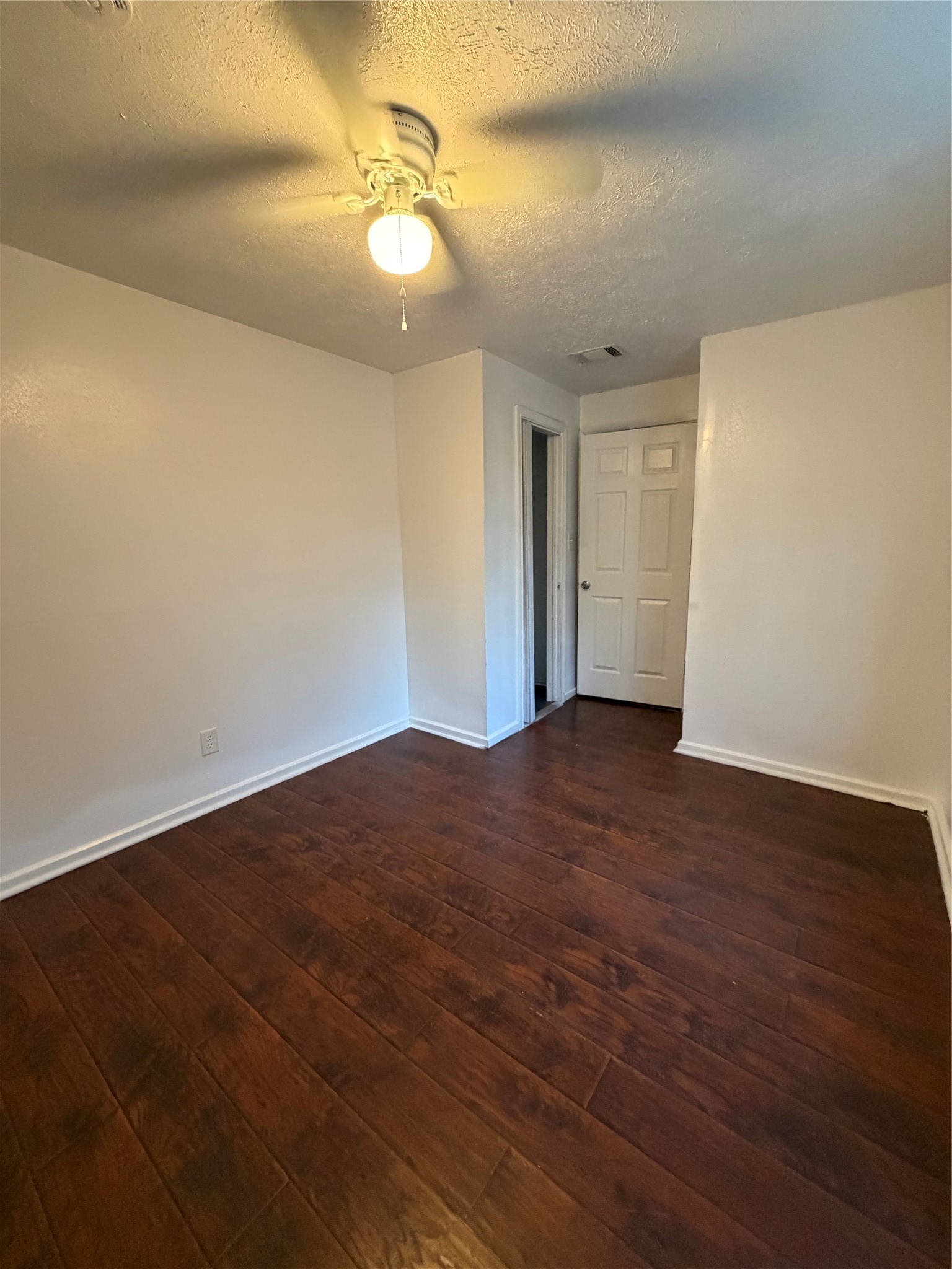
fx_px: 513
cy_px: 634
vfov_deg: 102.1
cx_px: 476
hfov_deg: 85.7
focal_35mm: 14
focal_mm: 2.22
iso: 500
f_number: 2.2
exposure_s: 1/60
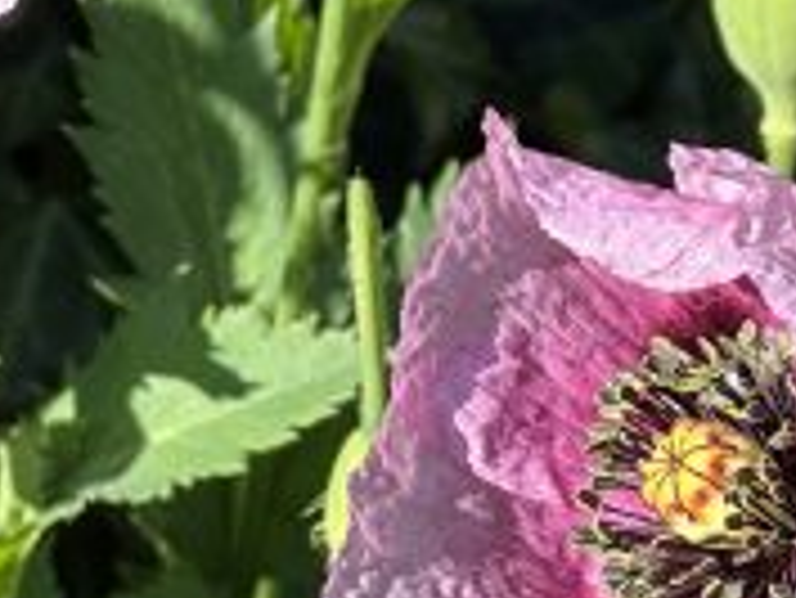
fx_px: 6006
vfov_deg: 5.7
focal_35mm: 261
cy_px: 171
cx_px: 256
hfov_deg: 7.6
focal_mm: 9
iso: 32
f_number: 2.8
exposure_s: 1/177
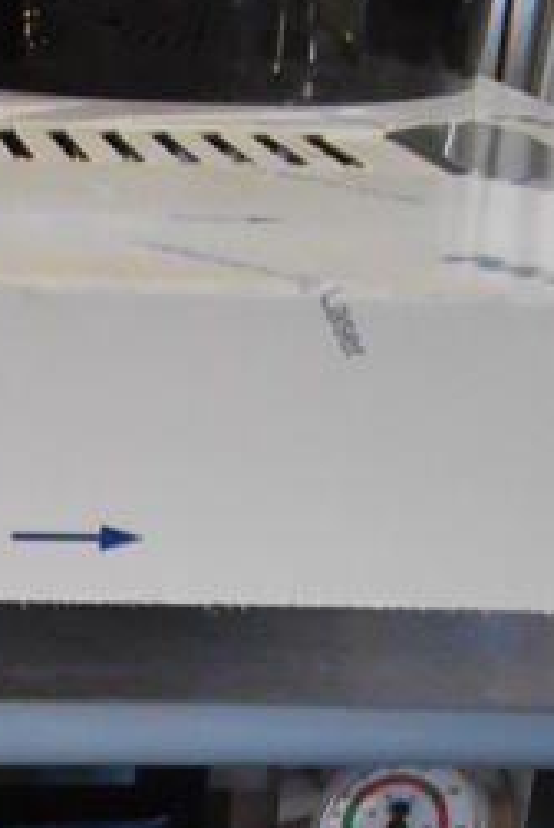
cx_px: -204
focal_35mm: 109
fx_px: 2509
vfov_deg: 16.4
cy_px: 1377
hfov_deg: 12.2
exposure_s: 1/125
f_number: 3.5
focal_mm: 20
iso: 6400
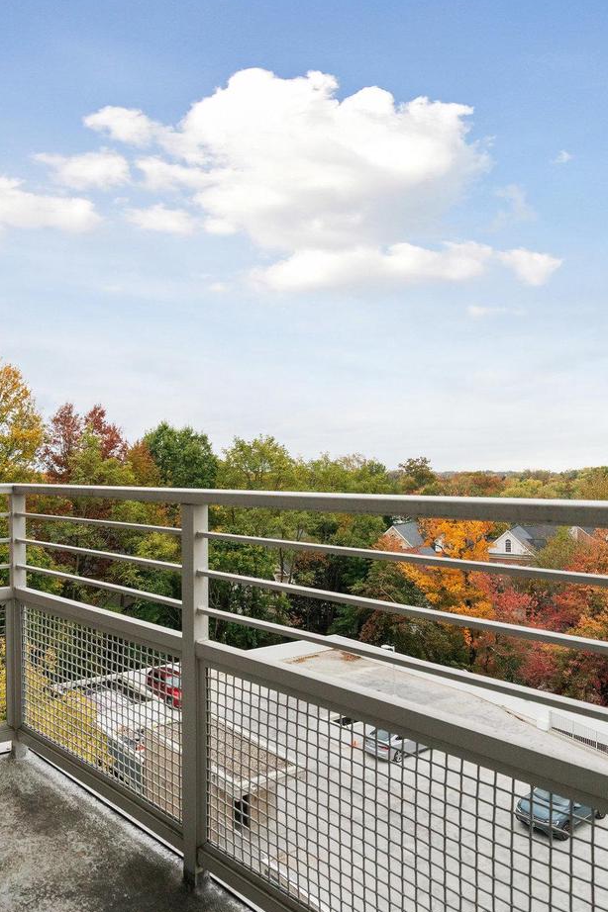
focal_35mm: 25
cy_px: 450
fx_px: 634
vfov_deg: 71.5
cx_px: 220
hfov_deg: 50.6
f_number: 8
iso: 1250
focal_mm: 16
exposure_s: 1/640
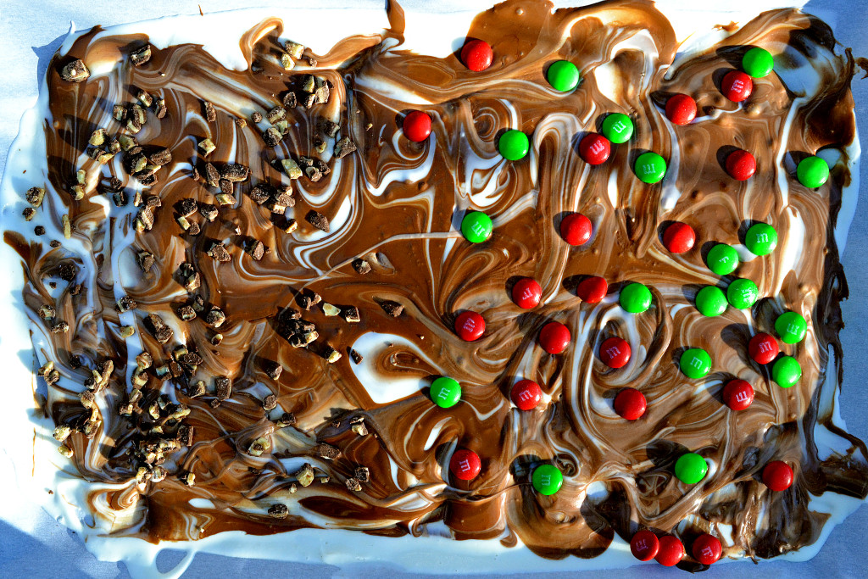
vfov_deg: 22.6
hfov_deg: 33.4
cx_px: 434
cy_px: 290
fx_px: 1447
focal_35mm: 60
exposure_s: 1/400
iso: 1600
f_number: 10
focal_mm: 40
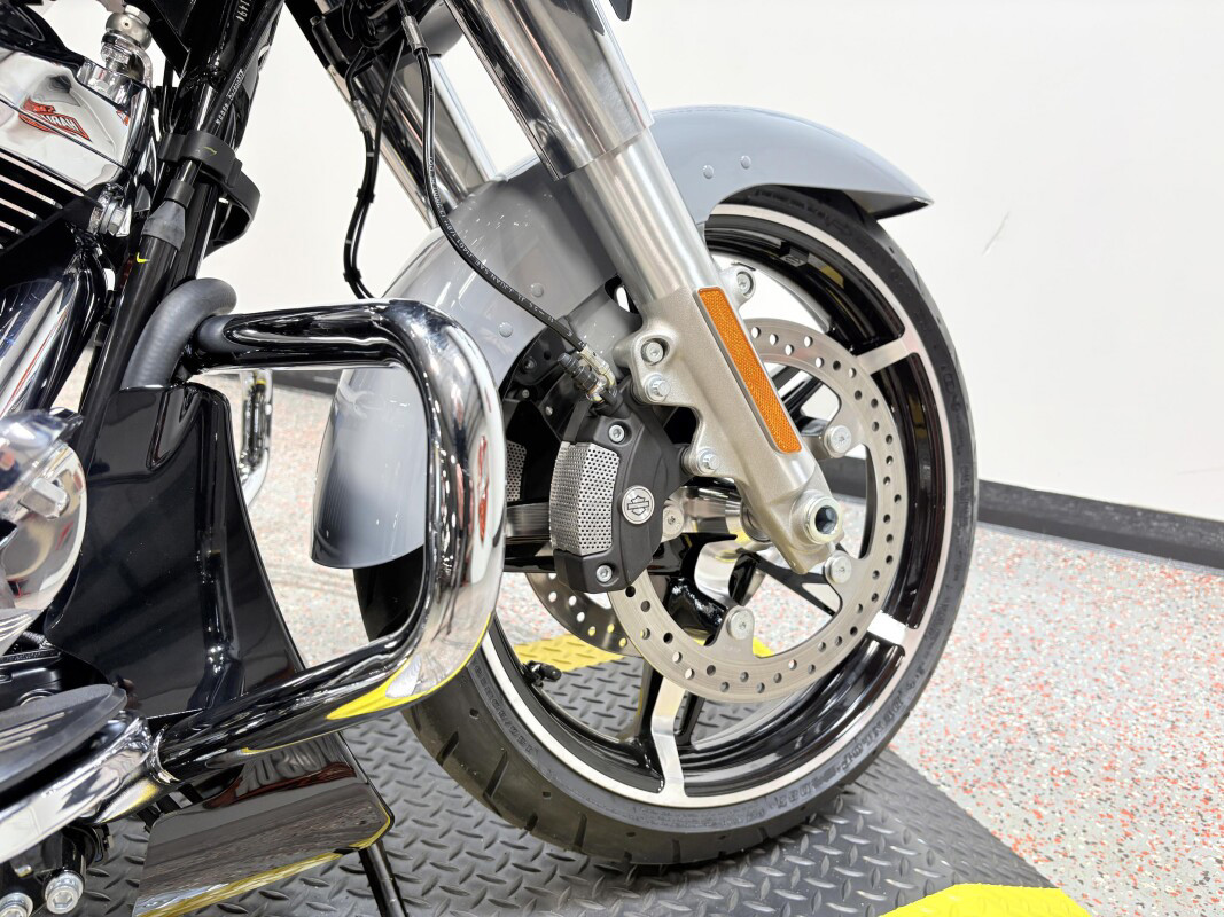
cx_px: 612
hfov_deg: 67.3
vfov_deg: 53.1
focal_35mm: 26
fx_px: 919
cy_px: 458
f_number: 1.6
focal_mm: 5.96
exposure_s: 1/120
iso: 80
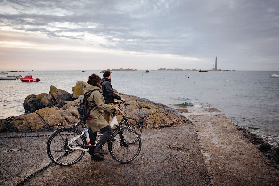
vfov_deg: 45.0
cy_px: 93
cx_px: 140
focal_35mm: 29
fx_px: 225
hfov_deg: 63.7
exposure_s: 1/40
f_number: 2.8
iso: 100
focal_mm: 29
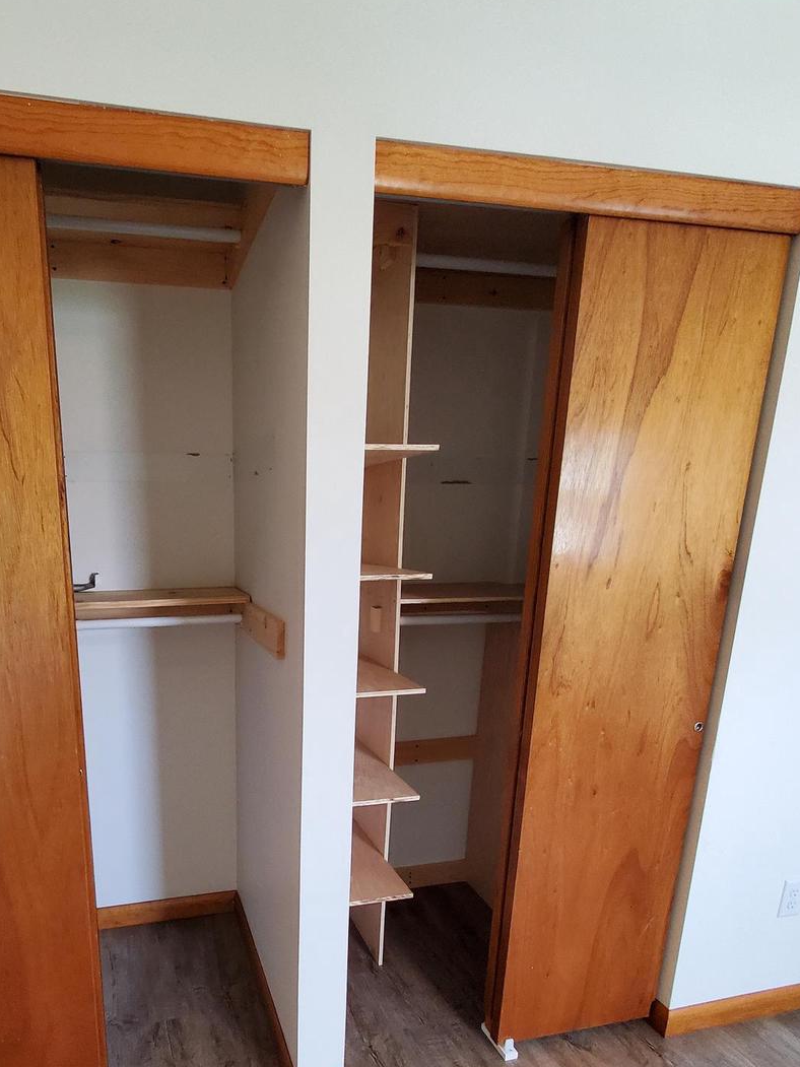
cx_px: 257
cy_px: 685
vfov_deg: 82.6
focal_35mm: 19
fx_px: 586
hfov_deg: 66.5
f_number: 2.2
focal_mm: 1.8
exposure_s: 1/60
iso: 500
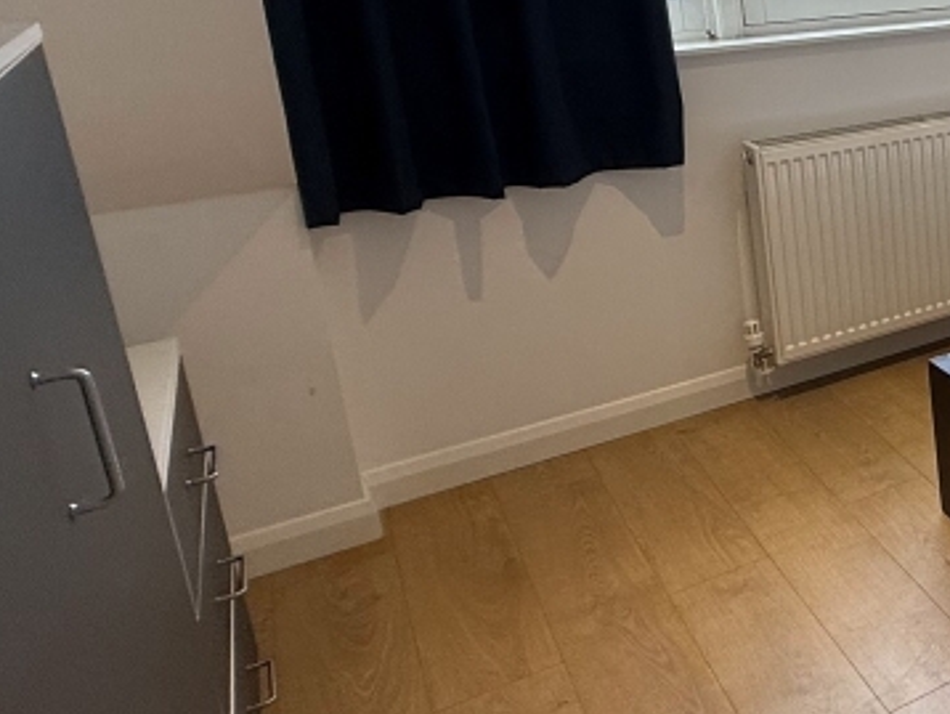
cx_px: 1271
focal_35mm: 40
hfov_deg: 32.9
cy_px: 143
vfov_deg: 34.9
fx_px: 1098
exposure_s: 1/100
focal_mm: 2.22
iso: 100
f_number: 2.2
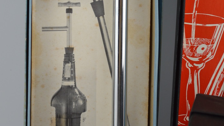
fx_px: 777
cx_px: 112
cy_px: 29
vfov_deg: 9.3
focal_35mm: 131
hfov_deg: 16.4
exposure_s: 1/80
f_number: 5.6
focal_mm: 55
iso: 400
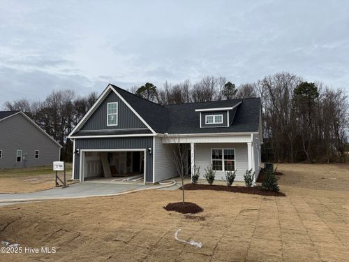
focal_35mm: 24
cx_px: 174
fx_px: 242
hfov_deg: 71.6
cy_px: 131
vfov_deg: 56.8
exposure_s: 1/4975
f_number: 1.78
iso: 80
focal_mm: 6.76
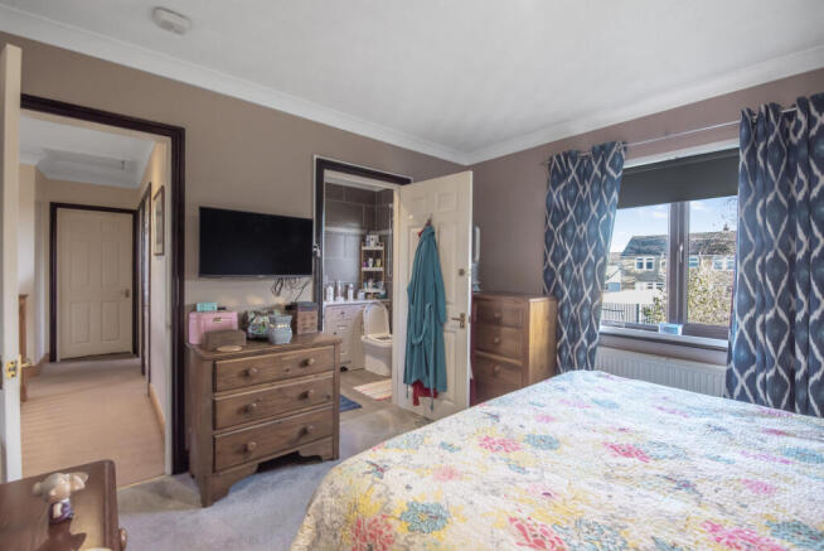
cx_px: 412
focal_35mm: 15
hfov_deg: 100.4
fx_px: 344
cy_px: 276
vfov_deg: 77.4
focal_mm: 15
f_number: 8
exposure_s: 1/30
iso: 400
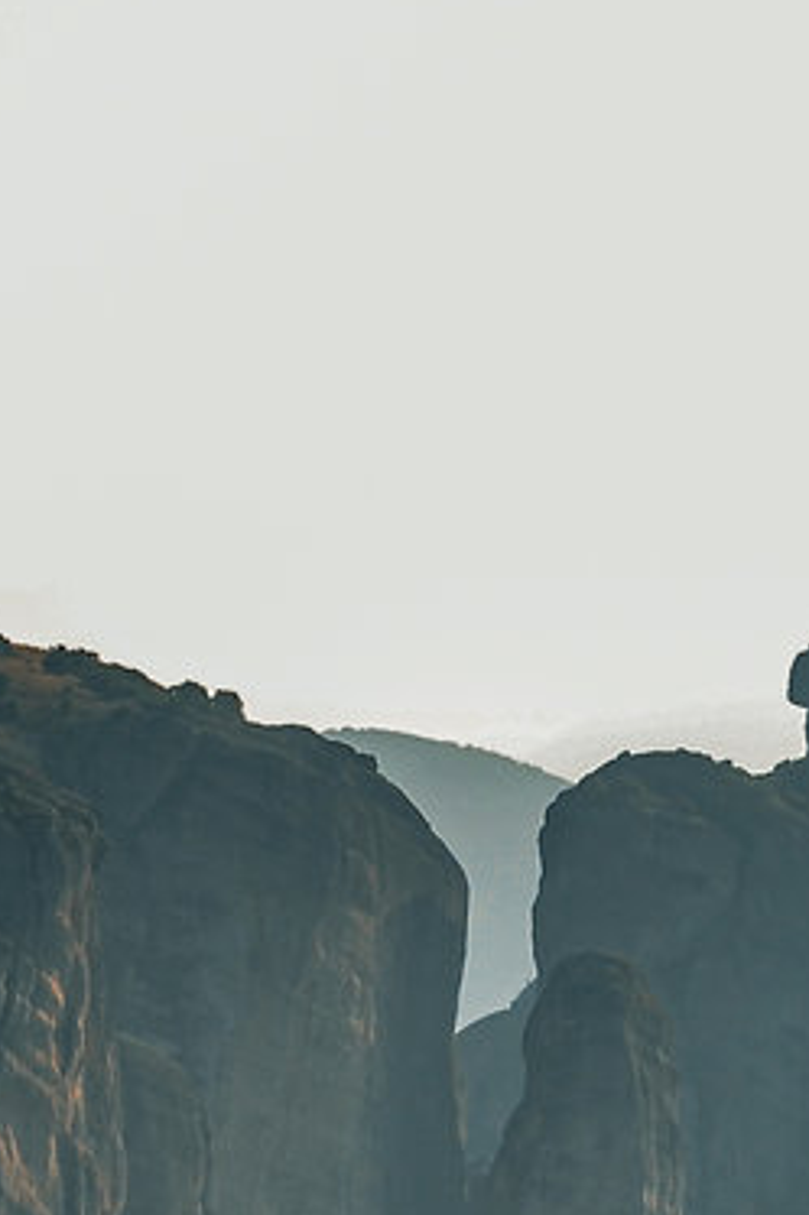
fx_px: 9075
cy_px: 1286
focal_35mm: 269
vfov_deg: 7.6
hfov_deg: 5.0
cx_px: 1404
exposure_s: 1/1250
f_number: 5.6
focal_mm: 42
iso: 320
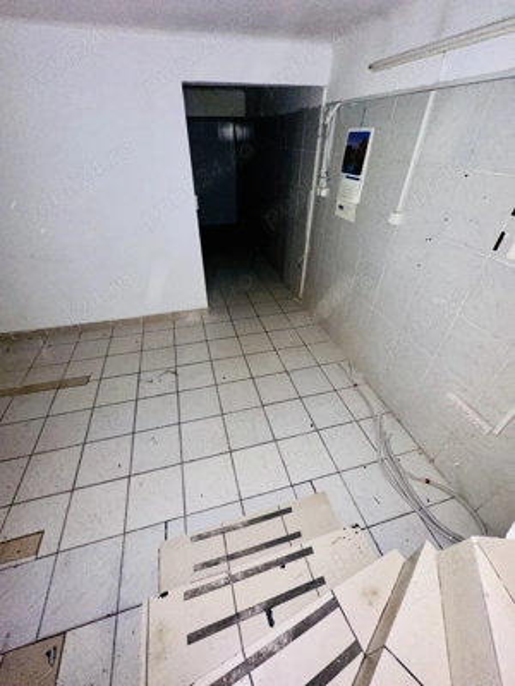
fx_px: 278
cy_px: 343
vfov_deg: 102.1
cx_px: 258
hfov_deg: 85.7
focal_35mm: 14
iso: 320
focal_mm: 2.22
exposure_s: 1/16
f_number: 2.2
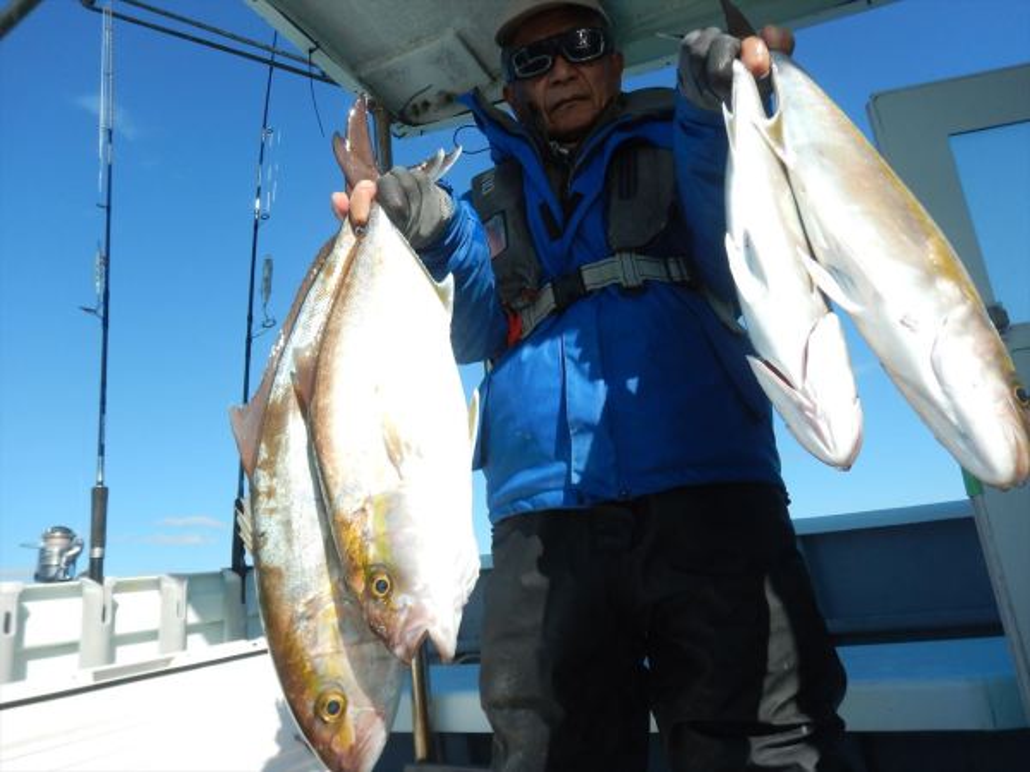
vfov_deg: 56.8
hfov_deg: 71.6
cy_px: 386
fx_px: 714
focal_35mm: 24
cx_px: 515
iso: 125
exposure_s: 1/800
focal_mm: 4.3
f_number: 4.1
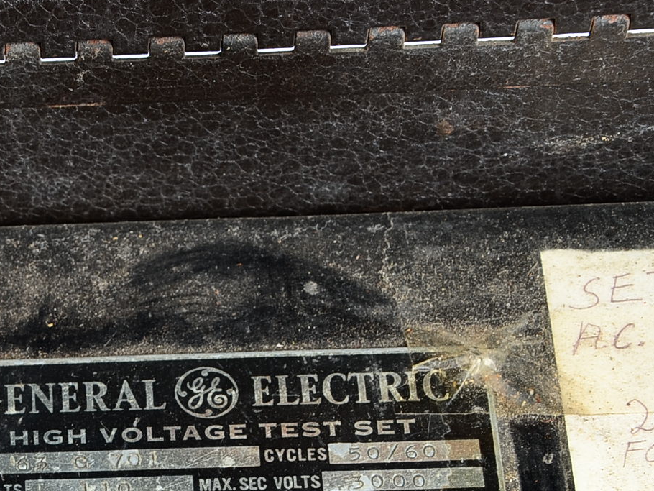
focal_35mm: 175
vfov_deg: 8.4
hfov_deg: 11.1
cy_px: 578
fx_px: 3313
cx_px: -136
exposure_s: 1/125
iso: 100
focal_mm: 45
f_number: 8
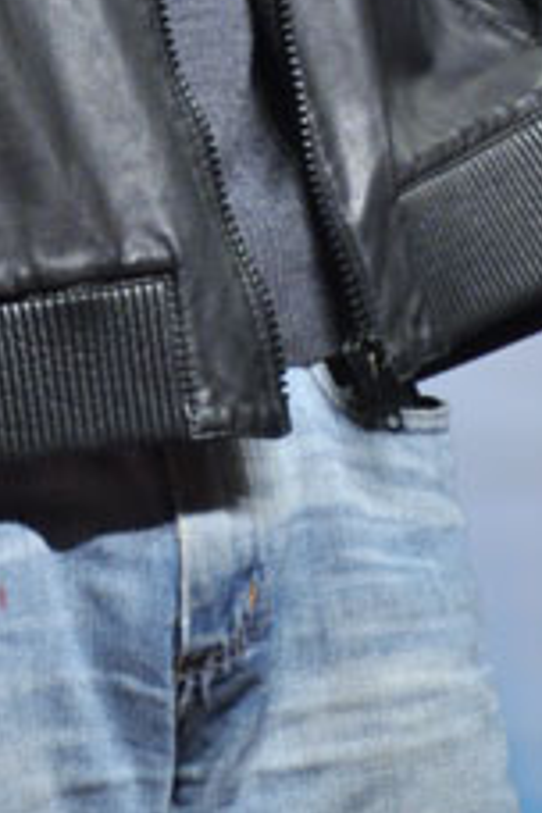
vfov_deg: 2.1
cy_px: -455
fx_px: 22333
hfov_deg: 1.4
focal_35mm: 989
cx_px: 0
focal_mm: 200
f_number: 5.6
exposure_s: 1/100
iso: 1250
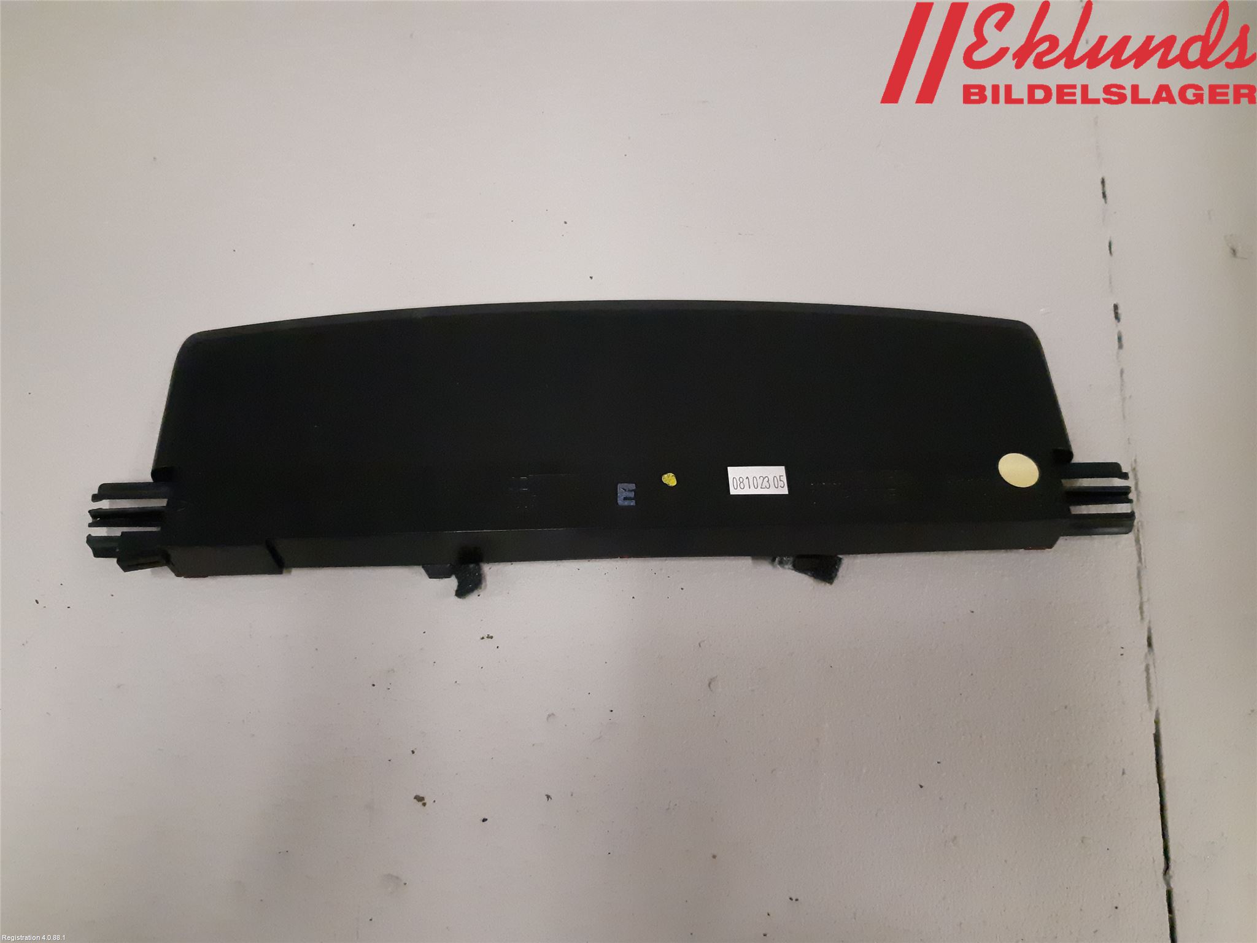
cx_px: 628
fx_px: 944
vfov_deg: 53.1
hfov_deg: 67.3
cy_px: 472
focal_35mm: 26
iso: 800
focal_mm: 3.93
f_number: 1.7
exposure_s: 1/262
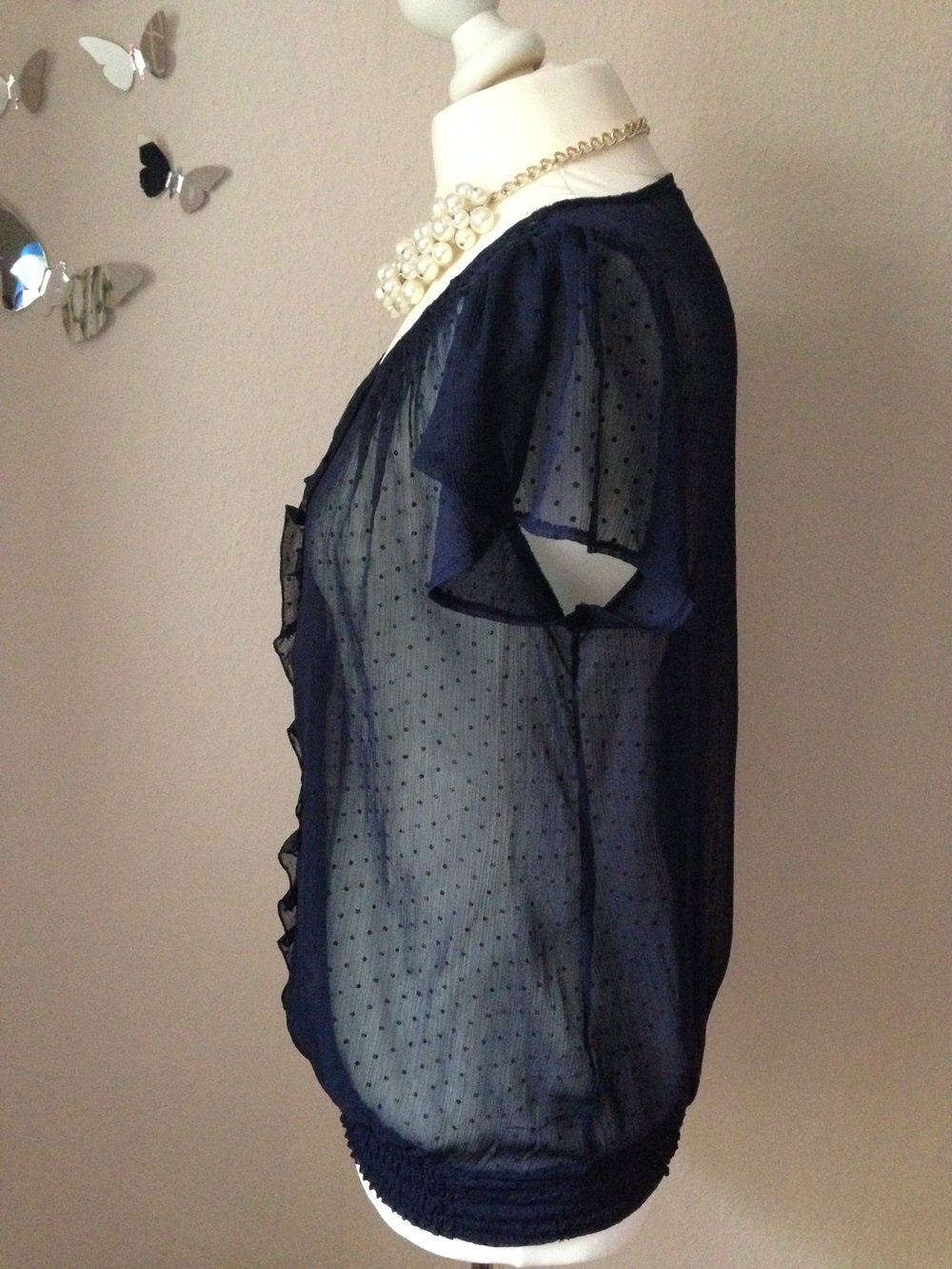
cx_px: 476
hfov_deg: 43.0
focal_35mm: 33
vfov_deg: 55.3
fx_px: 1210
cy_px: 634
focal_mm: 4.12
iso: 800
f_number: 2.4
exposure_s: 1/15
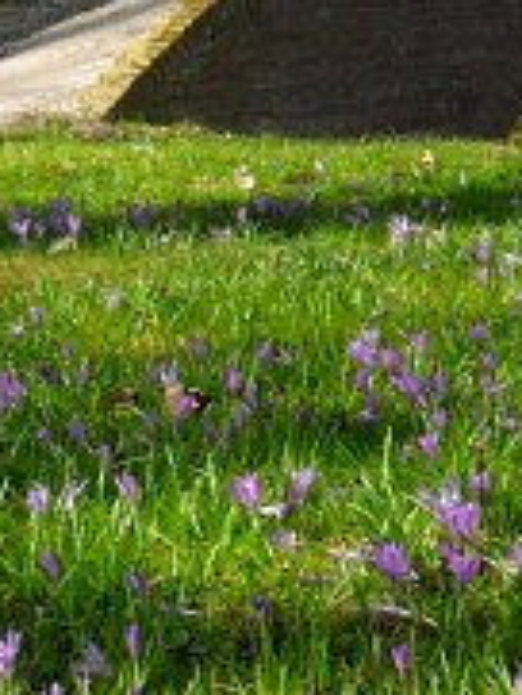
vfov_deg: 12.5
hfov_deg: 9.5
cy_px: 96
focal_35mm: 157
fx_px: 3153
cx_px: 330
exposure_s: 1/180
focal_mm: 11.2
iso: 100
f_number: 5.6
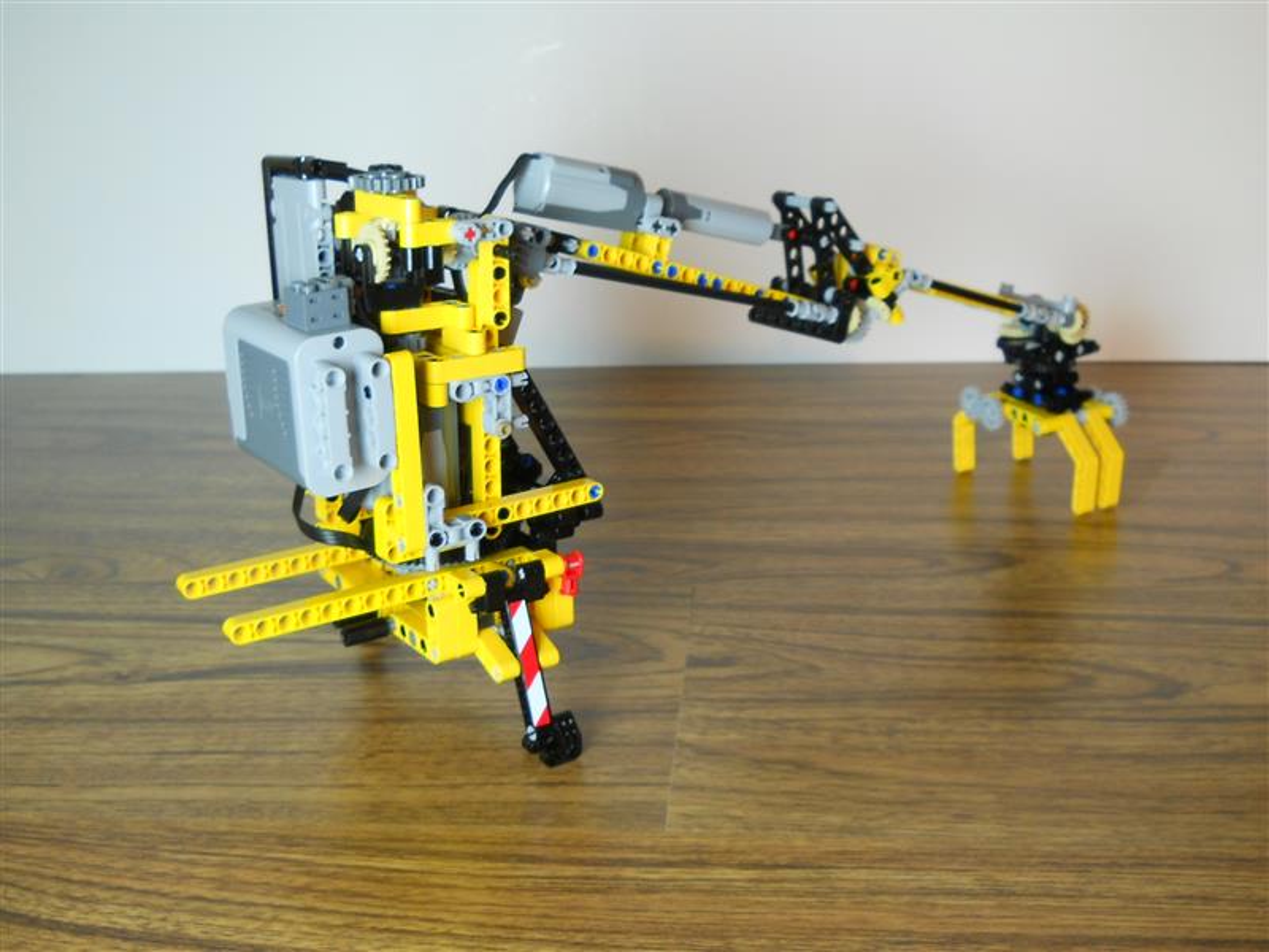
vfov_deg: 35.1
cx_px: 634
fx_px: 1503
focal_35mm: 41
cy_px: 476
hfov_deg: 45.8
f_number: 3.1
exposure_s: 1/30
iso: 125
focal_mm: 6.72
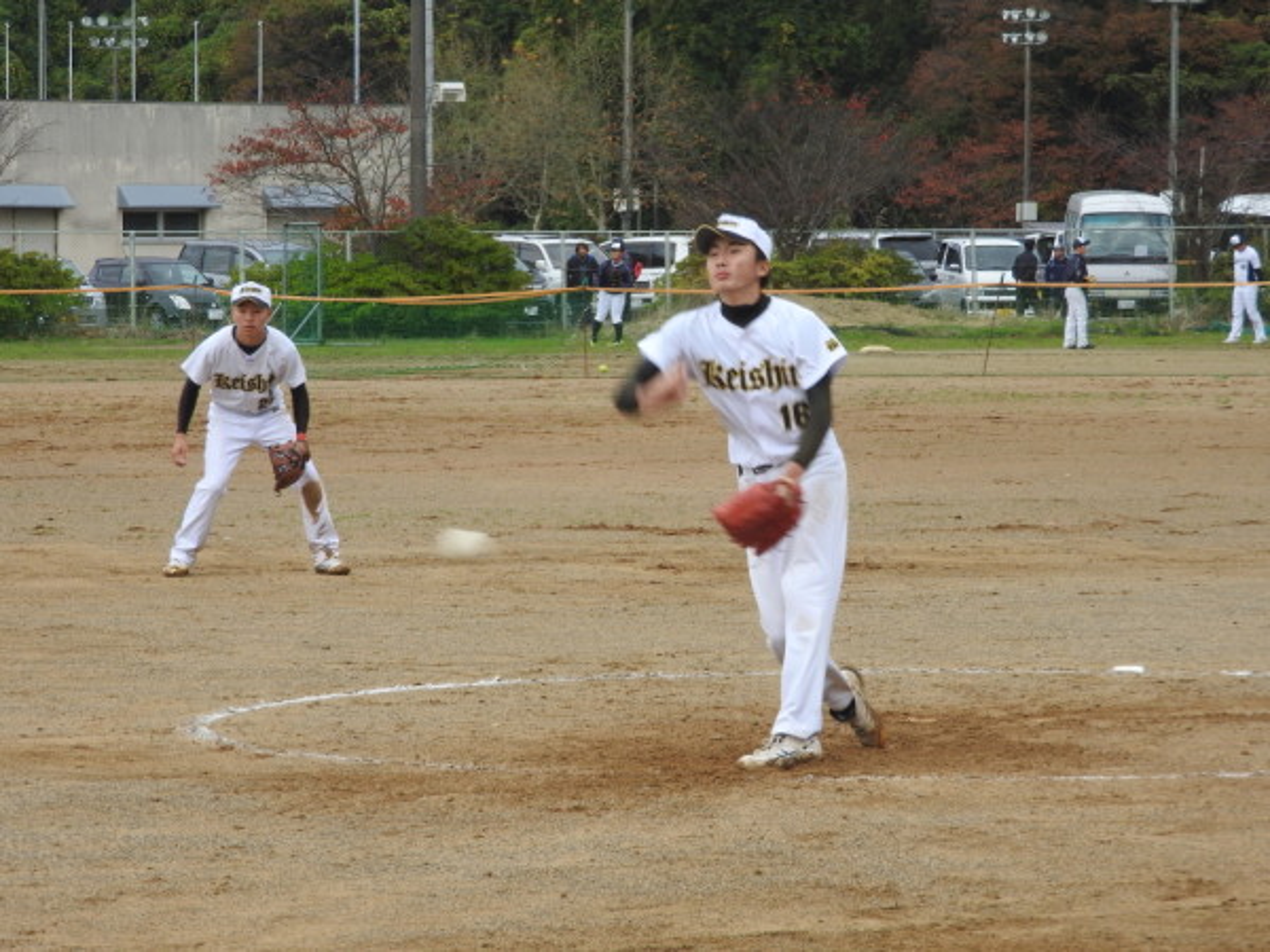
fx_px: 6604
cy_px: 476
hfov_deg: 11.0
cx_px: 635
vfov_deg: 8.2
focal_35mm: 180
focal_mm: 32.2
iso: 100
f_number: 5.3
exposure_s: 1/100
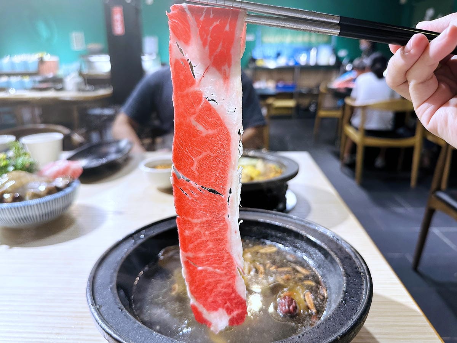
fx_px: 317
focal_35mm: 24
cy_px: 172
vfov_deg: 56.8
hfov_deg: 71.6
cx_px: 228
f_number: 1.78
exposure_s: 1/60
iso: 320
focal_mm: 6.86
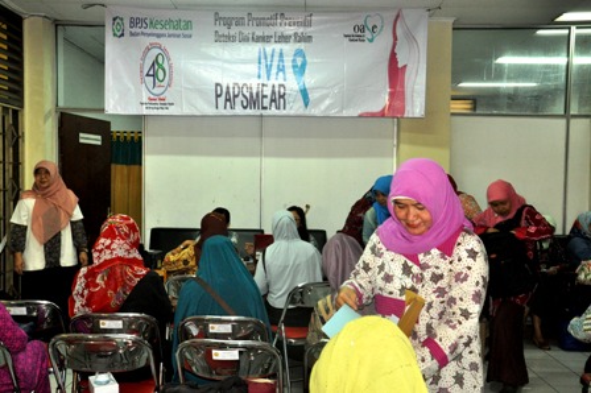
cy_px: 196
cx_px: 296
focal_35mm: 38
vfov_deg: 35.4
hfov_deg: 51.3
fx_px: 615
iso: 1600
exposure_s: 1/40
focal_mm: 25
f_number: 8
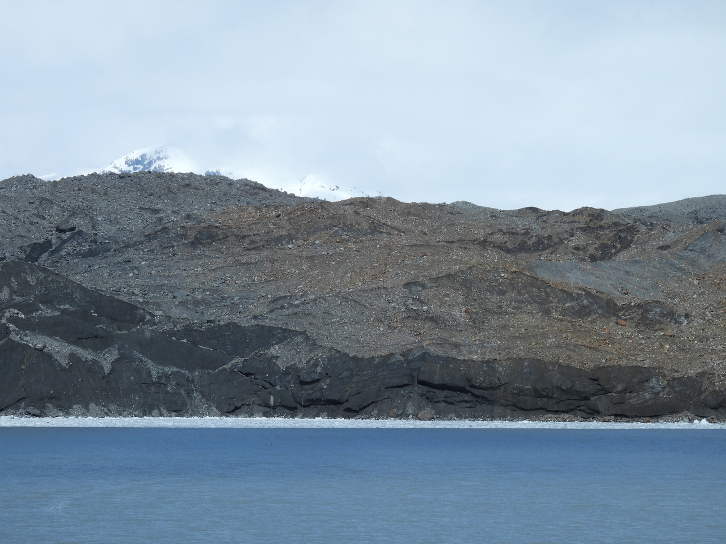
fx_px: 3146
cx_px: 363
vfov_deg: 9.9
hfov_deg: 13.2
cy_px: 272
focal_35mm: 150
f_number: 4.5
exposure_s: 1/2000
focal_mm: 26.8
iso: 100
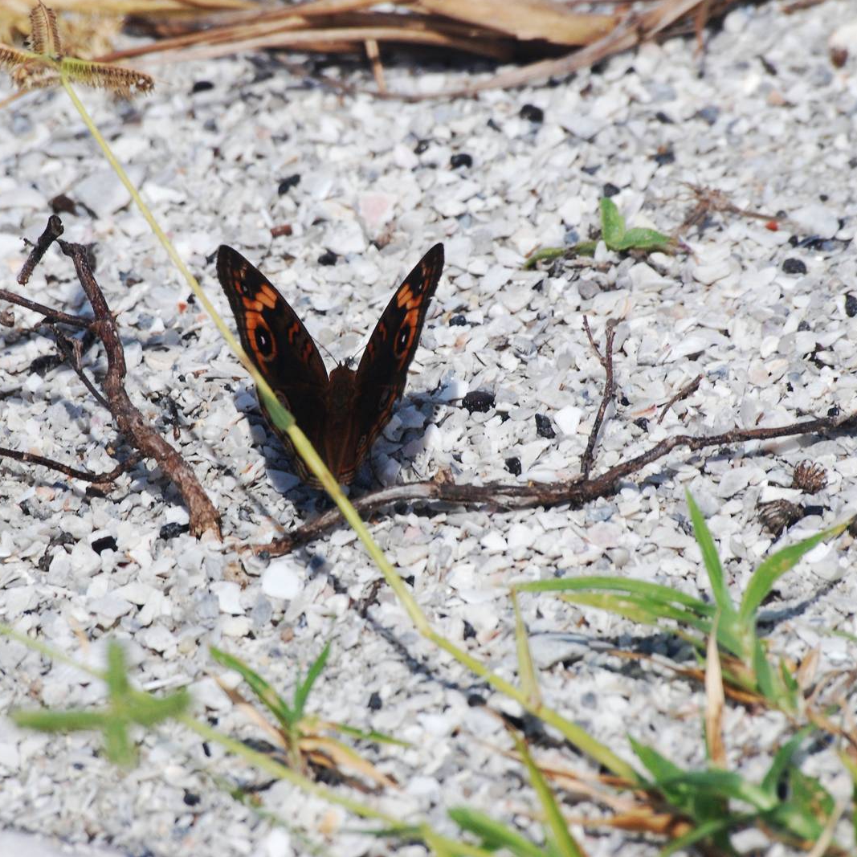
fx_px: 16078
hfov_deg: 3.1
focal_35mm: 574
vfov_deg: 3.1
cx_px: 361
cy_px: 428
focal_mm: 300
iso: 400
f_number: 11
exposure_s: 1/640
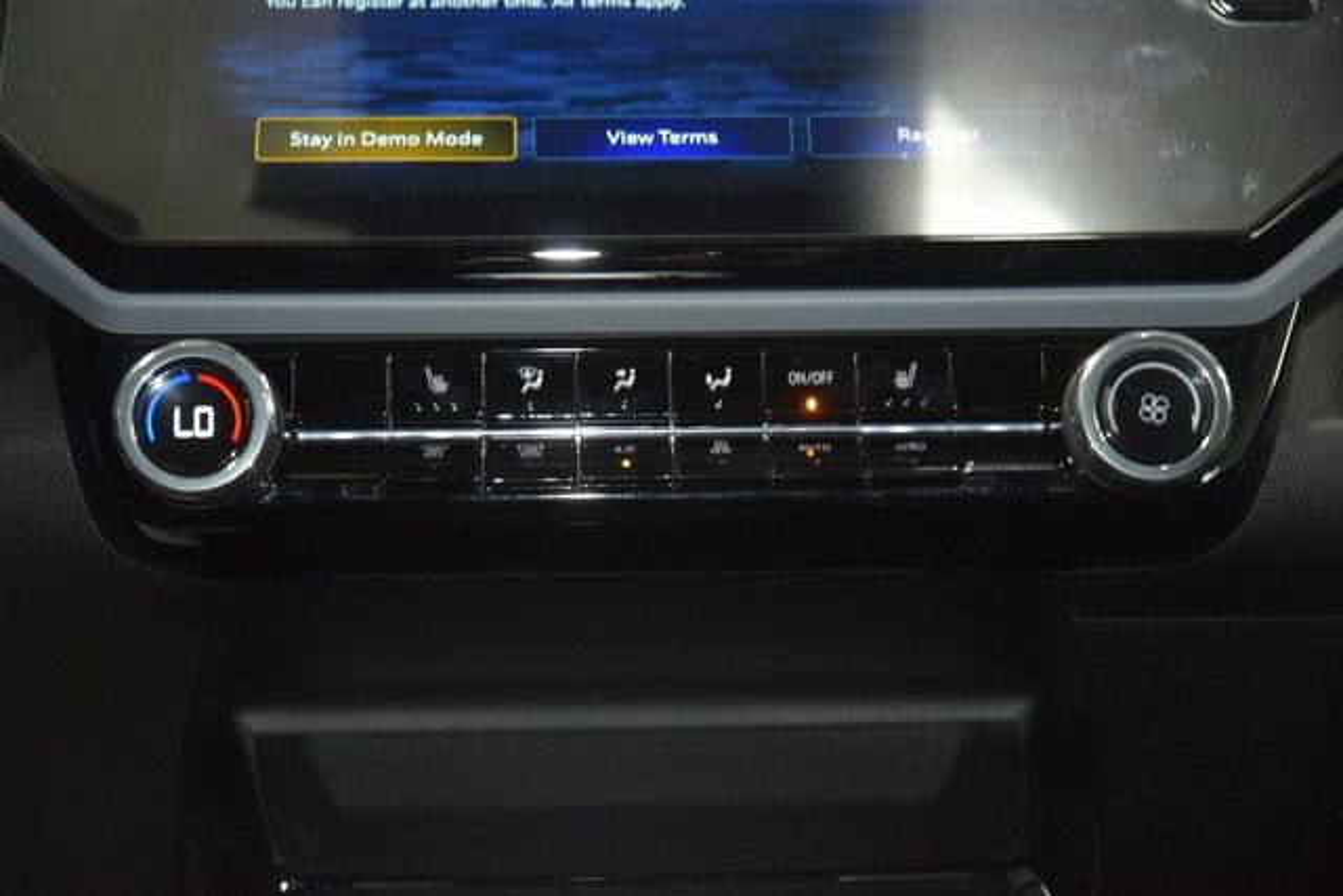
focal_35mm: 105
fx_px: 3918
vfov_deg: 13.0
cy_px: 448
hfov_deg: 19.5
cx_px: 672
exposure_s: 1/40
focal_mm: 70
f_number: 4.5
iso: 2000
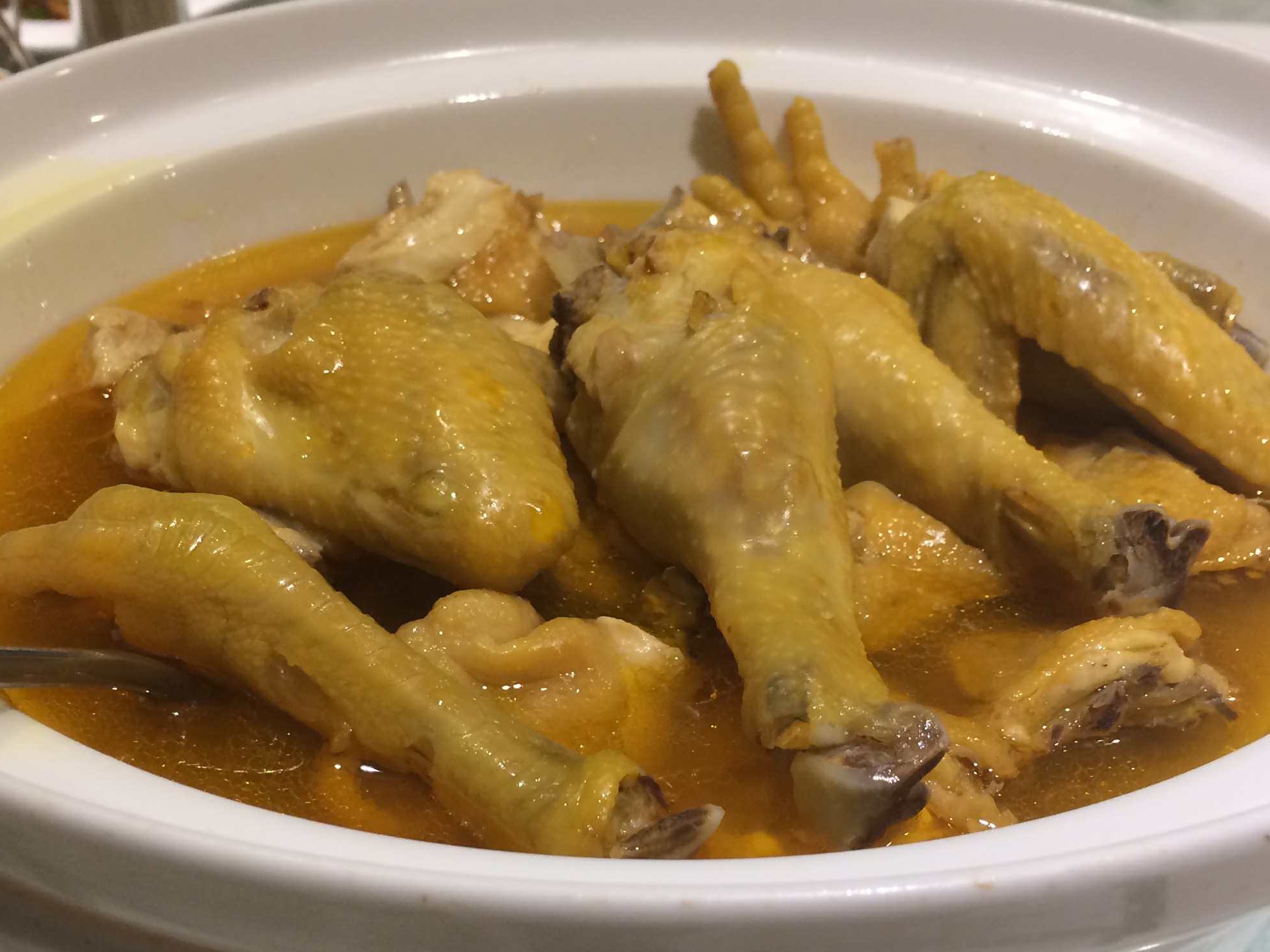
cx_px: 631
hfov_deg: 39.7
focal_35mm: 48
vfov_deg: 30.1
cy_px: 631
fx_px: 1761
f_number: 2.2
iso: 50
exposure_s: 1/33
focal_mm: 4.15
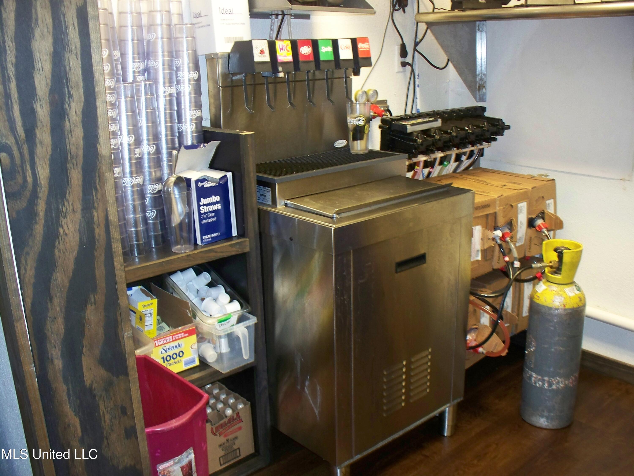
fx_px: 659
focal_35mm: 36
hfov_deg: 51.4
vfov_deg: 39.7
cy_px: 238
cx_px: 317
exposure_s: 1/30
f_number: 2.8
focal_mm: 7.54
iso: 200
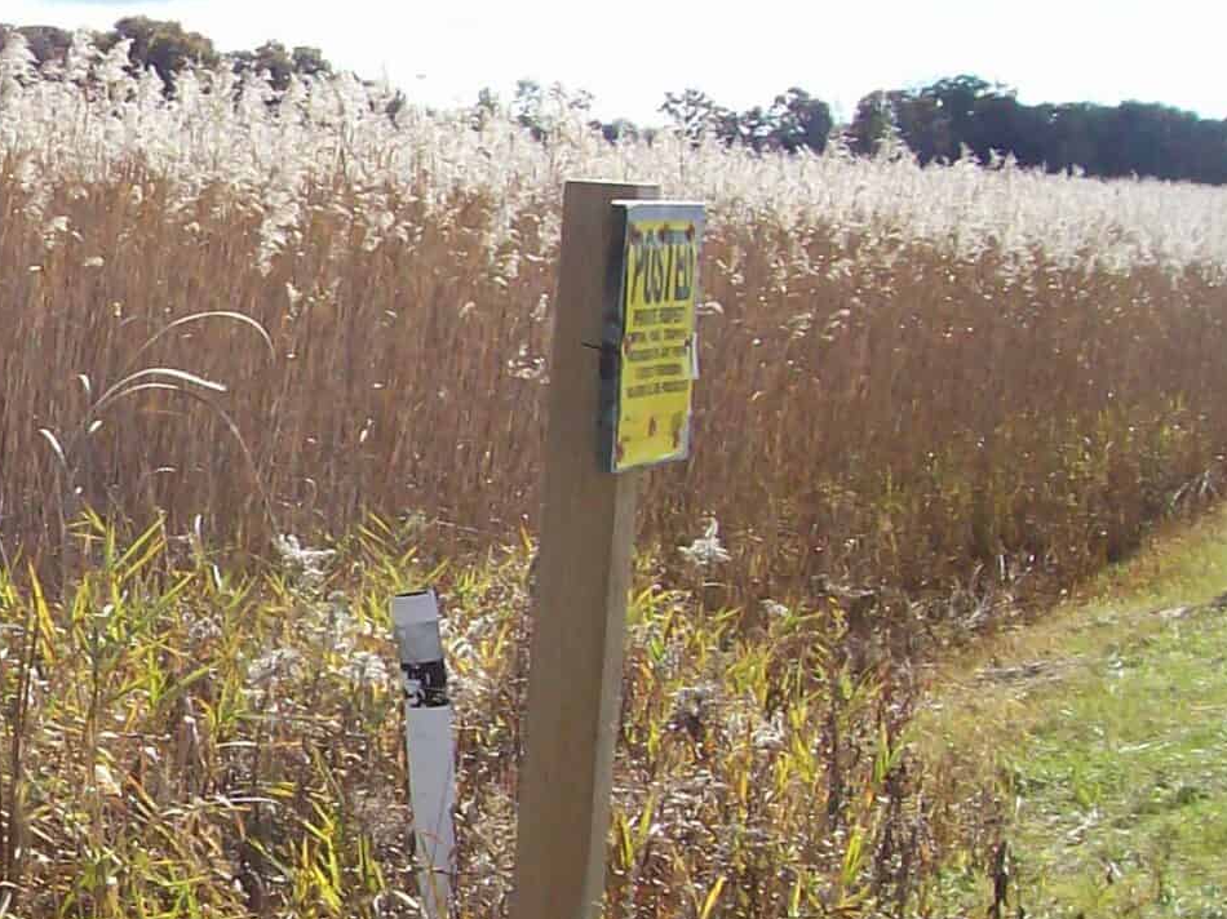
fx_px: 3437
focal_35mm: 97
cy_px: 471
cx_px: -349
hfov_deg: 18.8
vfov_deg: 15.2
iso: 80
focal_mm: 6
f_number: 4.8
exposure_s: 1/569
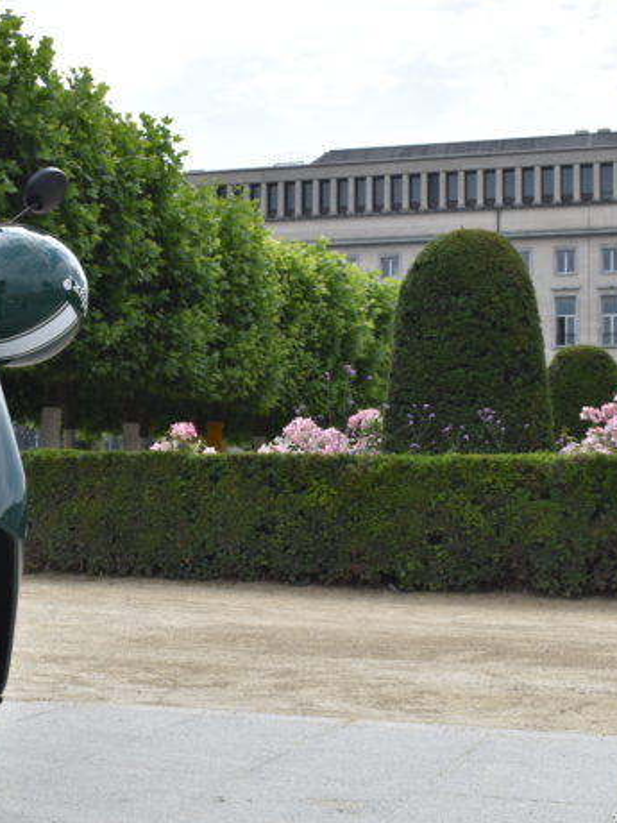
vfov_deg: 31.7
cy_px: 411
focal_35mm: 61
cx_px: 229
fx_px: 1450
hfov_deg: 24.0
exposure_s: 1/320
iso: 200
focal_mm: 28
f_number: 9
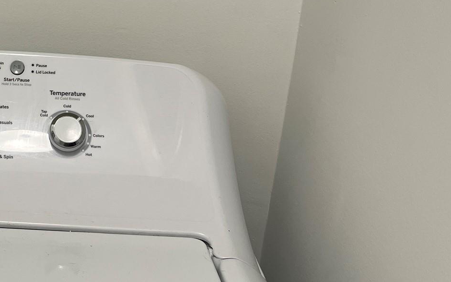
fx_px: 737
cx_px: -24
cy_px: 48
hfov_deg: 30.9
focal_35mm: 60
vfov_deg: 21.3
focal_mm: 5.7
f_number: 1.5
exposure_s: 1/121
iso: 100
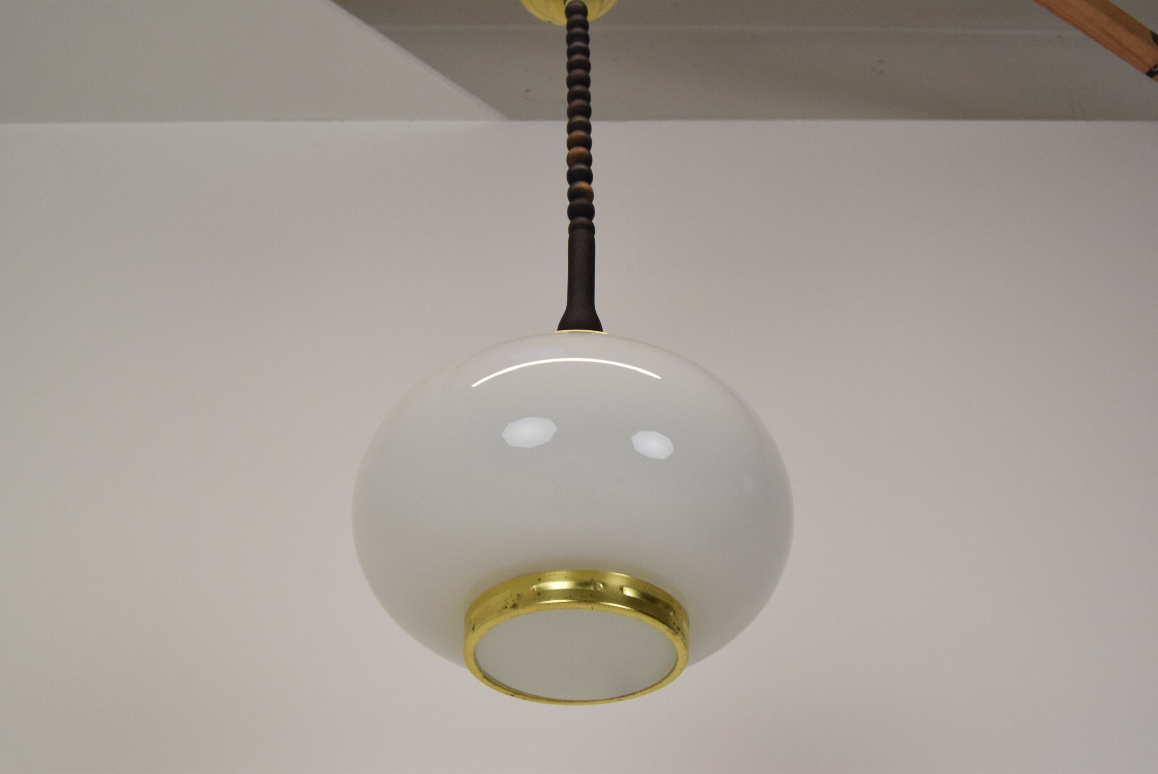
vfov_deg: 34.3
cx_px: 579
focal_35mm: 39
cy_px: 387
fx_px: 1255
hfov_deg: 49.5
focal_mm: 26
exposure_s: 1/320
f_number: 9
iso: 1600
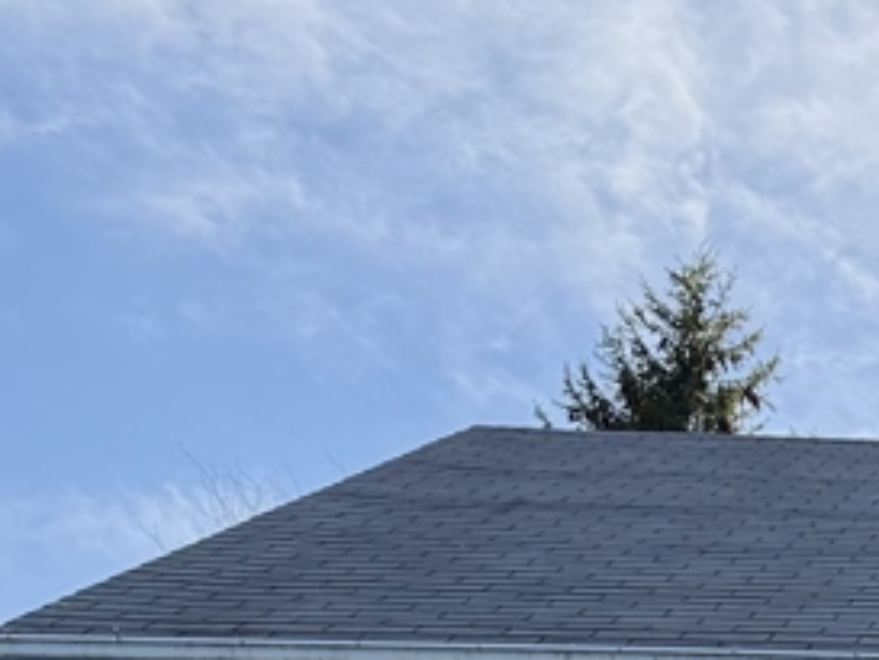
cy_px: 1172
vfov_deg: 14.5
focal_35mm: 90
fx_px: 2286
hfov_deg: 18.4
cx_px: 1446
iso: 100
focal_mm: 6.76
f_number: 1.78
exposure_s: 1/1493
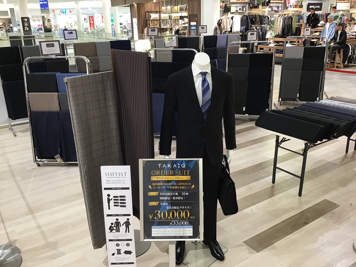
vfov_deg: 45.4
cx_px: 178
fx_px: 319
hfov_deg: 58.4
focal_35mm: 31
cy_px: 134
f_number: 2.4
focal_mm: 3.3
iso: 80
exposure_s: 1/30
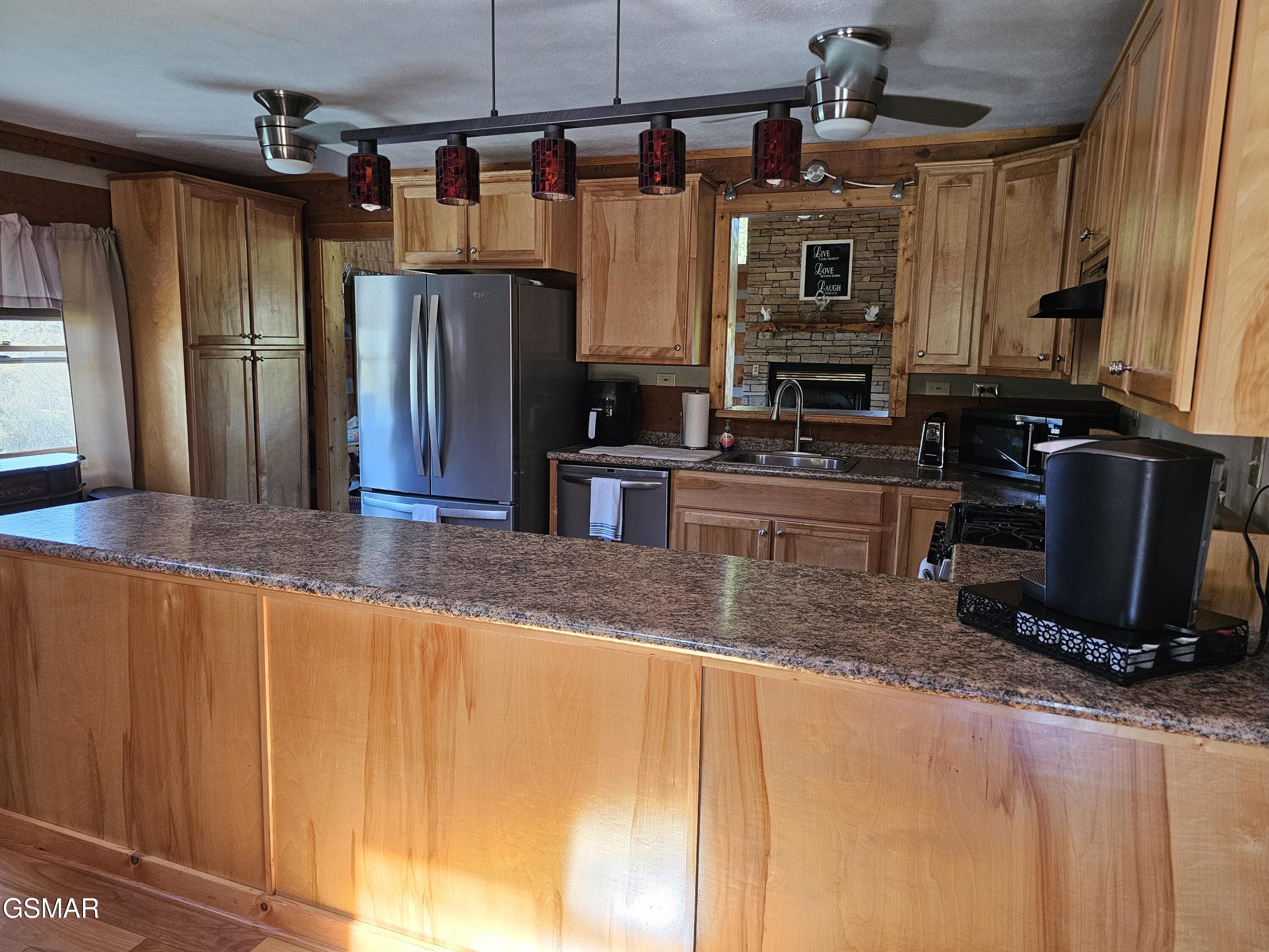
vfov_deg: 58.9
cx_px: 634
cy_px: 476
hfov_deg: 73.9
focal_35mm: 23
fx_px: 843
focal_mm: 6.3
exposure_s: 1/120
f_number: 1.7
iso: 320
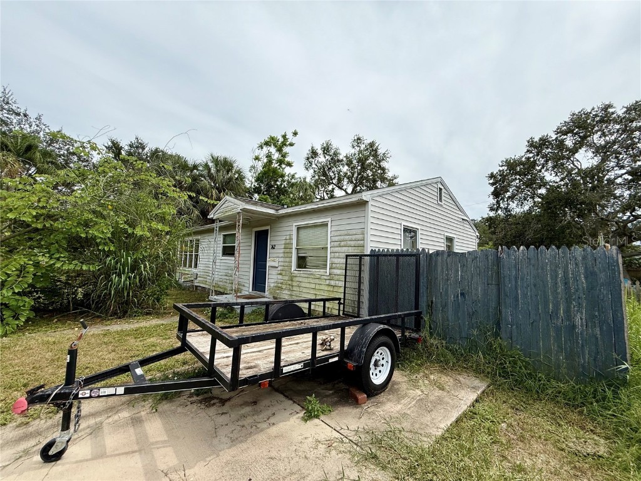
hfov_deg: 102.1
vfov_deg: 85.7
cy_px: 240
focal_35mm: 14
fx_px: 259
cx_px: 320
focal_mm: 2.22
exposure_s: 1/2165
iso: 50
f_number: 2.2
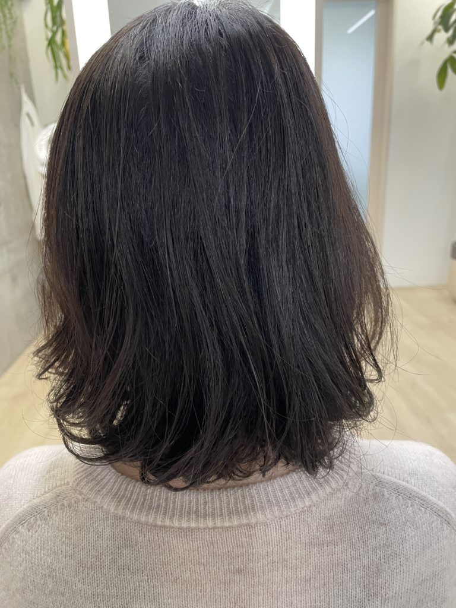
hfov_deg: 53.1
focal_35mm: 26
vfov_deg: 67.3
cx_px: 228
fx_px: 457
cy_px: 304
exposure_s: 1/58
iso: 200
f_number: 1.6
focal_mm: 4.2
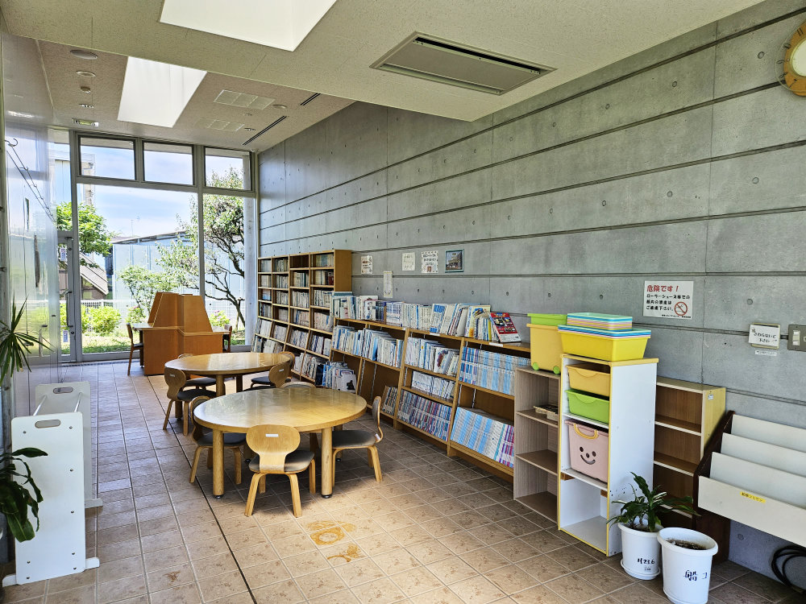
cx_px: 403
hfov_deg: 73.9
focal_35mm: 23
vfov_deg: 58.9
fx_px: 536
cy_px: 302
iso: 32
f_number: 1.8
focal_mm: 5.4
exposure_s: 1/180
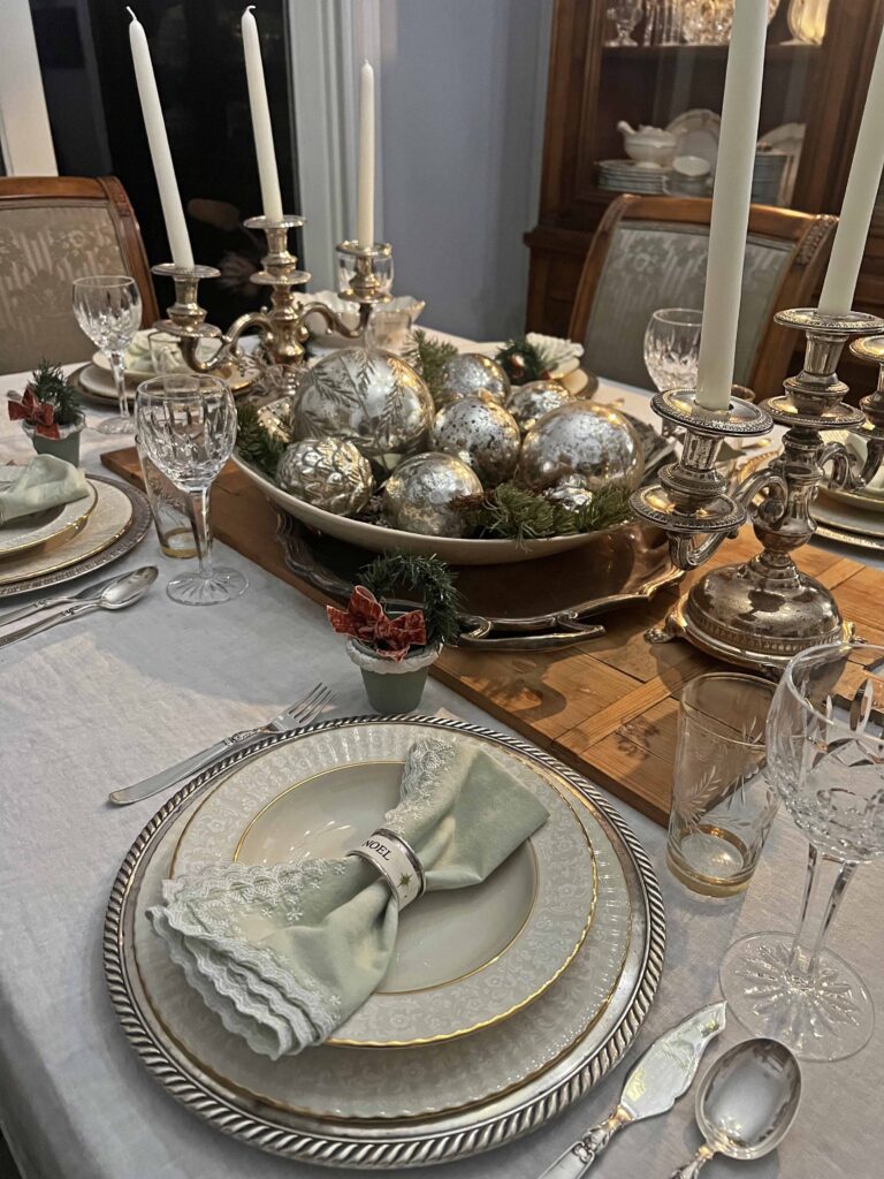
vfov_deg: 67.3
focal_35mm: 26
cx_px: 442
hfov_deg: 53.1
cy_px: 590
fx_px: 885
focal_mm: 5.7
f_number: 1.5
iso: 500
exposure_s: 1/40
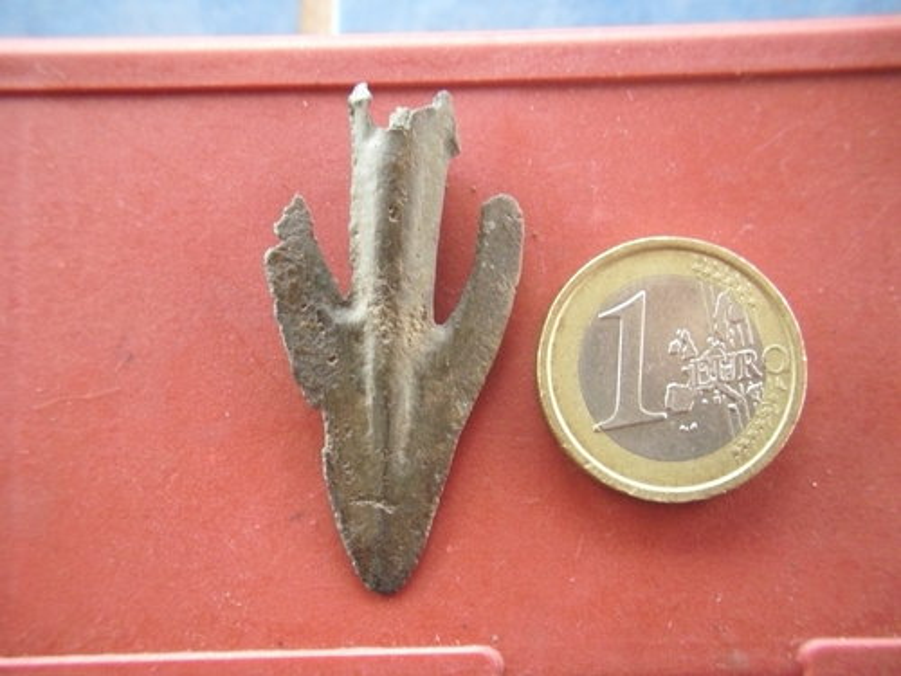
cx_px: 450
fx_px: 807
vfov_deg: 45.4
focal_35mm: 31
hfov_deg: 58.4
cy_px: 338
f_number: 2.8
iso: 200
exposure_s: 1/60
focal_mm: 6.2
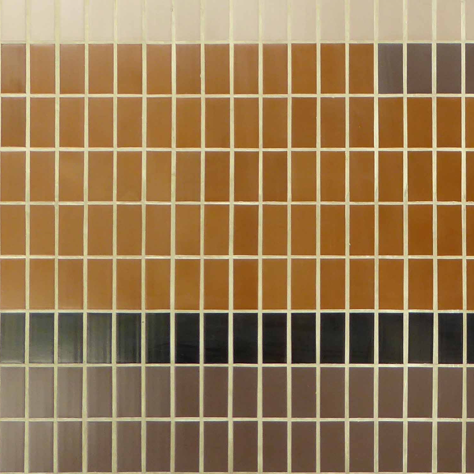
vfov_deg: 14.3
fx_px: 1890
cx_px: 434
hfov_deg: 14.1
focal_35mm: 122
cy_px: 192
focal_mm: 7.2
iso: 100
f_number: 3.8
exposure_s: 1/100
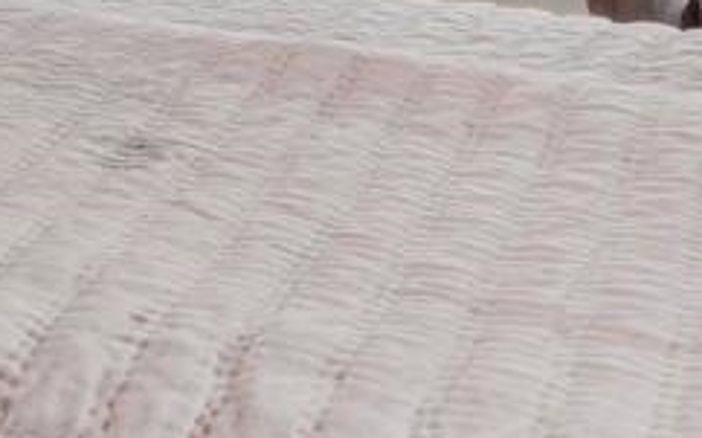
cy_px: -537
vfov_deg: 10.6
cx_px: -1146
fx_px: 2084
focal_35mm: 109
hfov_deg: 12.8
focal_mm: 11
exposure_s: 1/8
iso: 100
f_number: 4.8
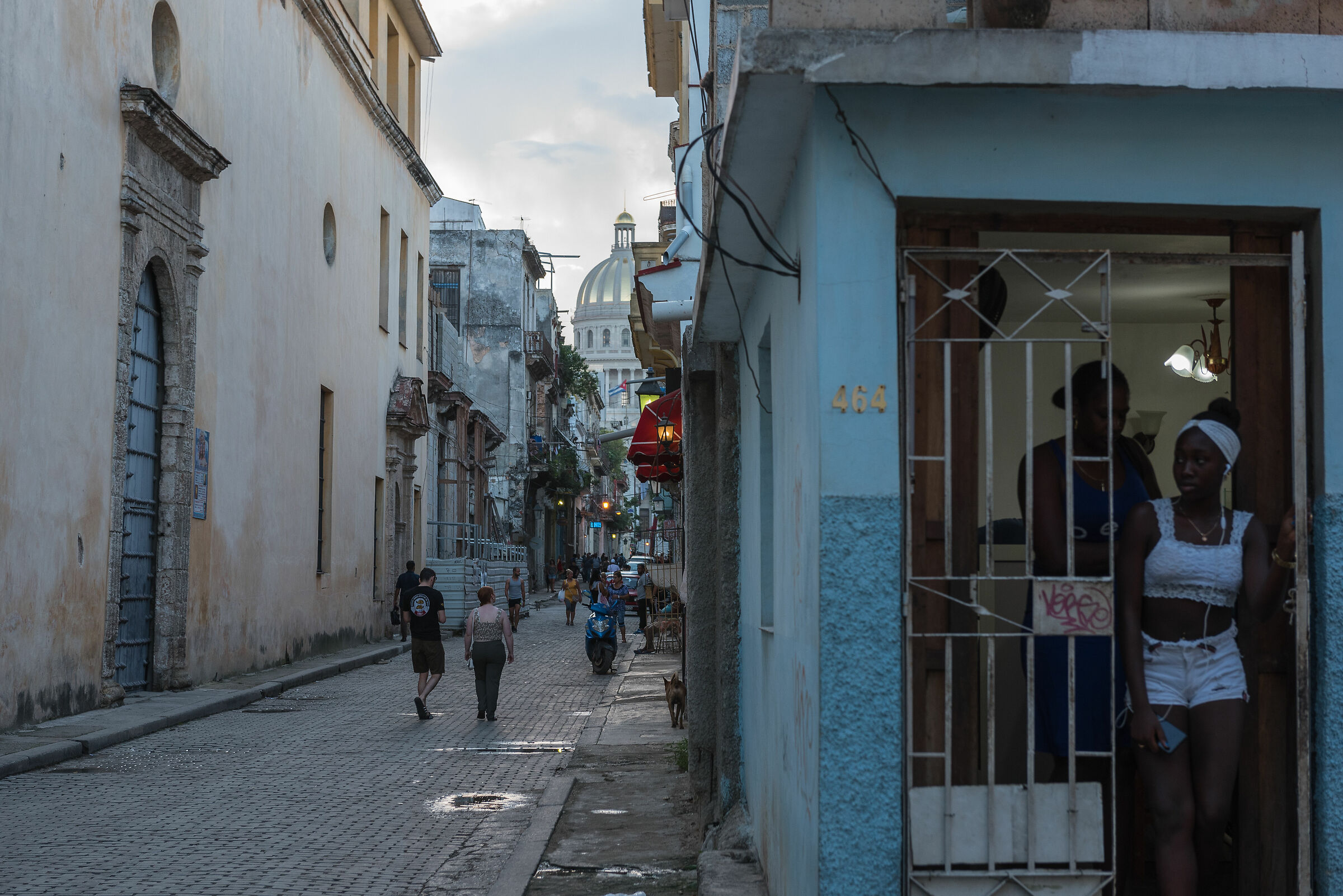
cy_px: 448
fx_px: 2612
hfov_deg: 28.8
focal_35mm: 70
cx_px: 672
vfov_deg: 19.5
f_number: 6.3
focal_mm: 70
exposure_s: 1/80
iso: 500
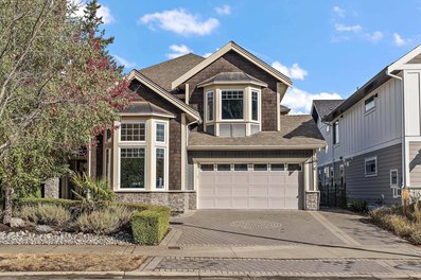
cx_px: 204
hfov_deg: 55.8
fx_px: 397
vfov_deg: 38.8
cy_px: 132
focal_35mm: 34
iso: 400
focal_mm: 31
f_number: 6.3
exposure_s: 1/1600
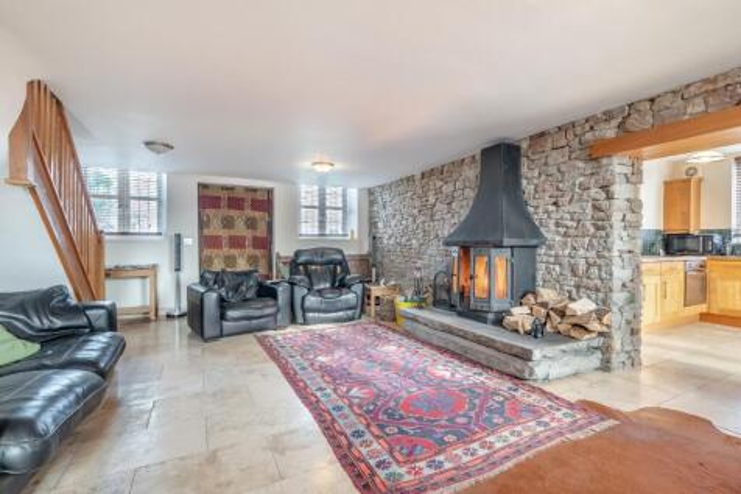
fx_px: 329
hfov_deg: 96.8
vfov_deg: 73.7
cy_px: 247
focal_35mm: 16
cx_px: 370
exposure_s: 1/10
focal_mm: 16
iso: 200
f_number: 8
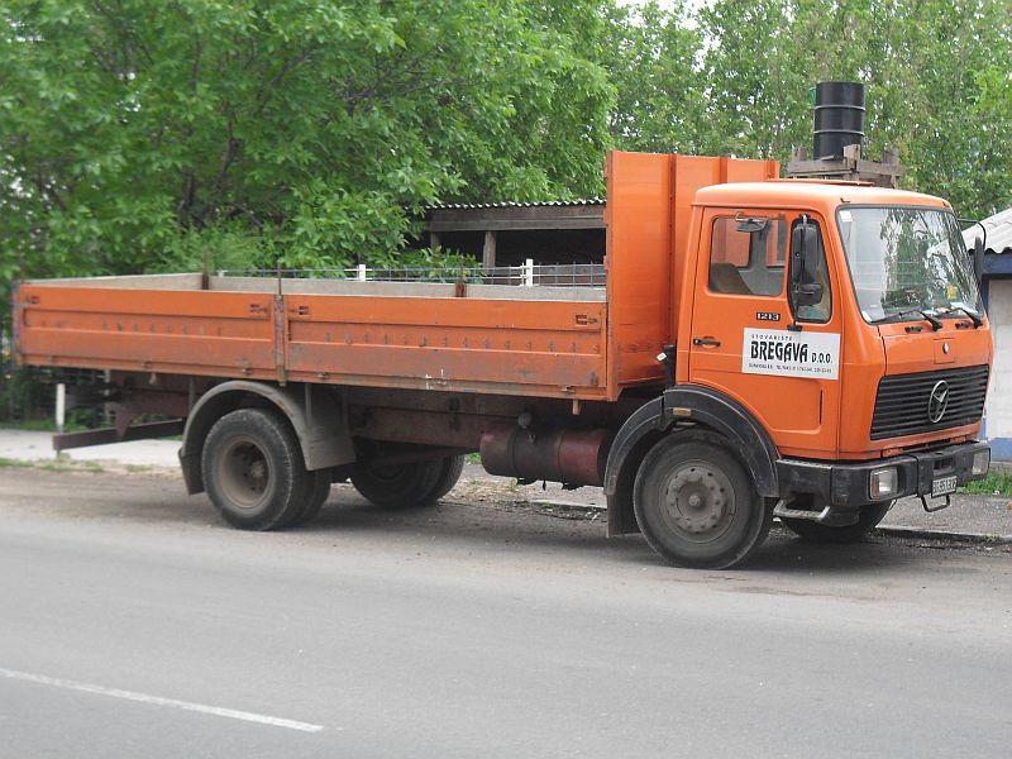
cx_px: 506
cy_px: 380
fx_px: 2368
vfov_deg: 18.2
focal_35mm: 81
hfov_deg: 24.1
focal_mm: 13.5
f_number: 4
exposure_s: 1/60
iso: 80
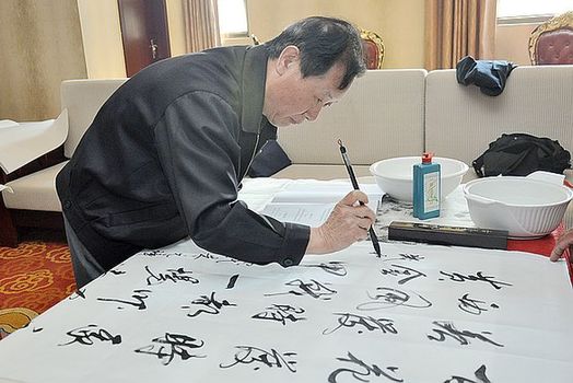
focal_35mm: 38
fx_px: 597
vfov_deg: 35.5
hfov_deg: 51.3
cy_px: 192
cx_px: 286
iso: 800
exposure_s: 1/60
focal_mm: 25
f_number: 4
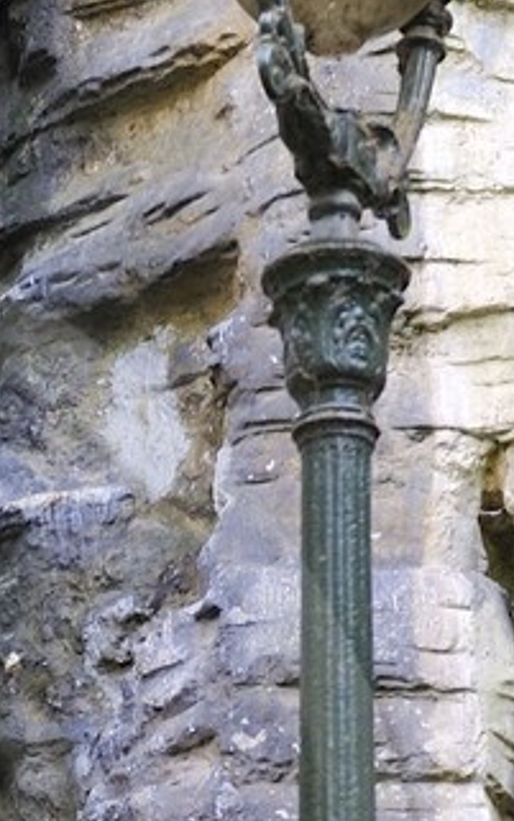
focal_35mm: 193
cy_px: 990
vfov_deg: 10.7
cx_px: -366
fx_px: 4320
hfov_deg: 6.7
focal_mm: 38
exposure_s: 1/80
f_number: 4.5
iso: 400
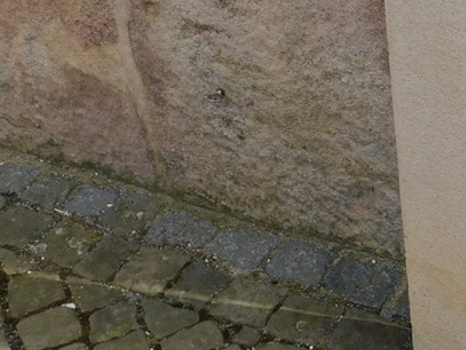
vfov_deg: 18.6
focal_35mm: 79
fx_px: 1064
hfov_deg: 23.3
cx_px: 501
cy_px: 107
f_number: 3
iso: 125
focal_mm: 4
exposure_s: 1/800
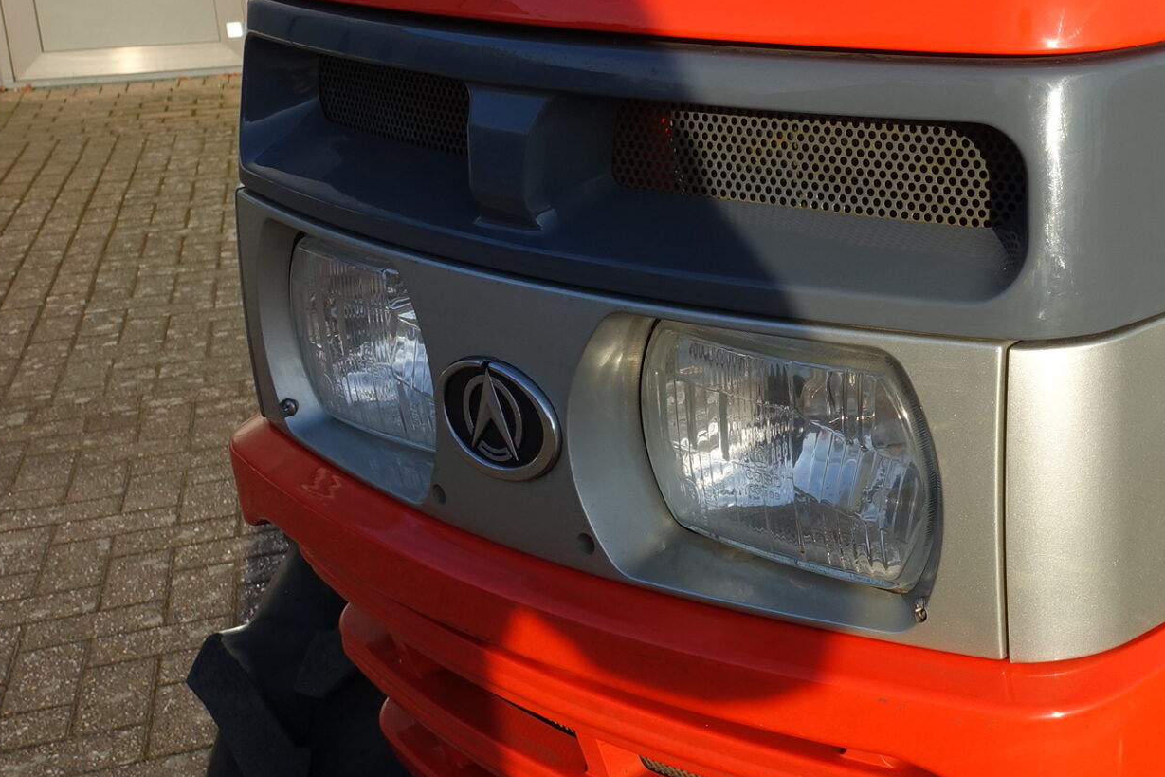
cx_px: 1007
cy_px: 259
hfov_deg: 37.5
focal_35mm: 50
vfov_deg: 26.8
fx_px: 1618
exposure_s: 1/400
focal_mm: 8.8
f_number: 5.6
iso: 125
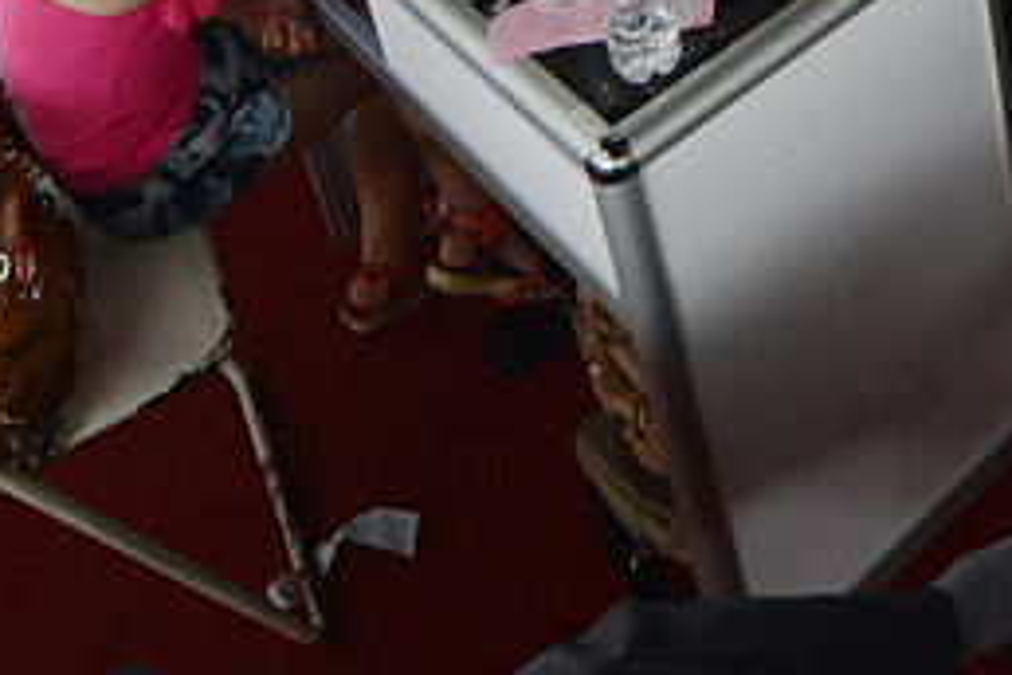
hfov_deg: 28.5
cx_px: 1079
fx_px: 1827
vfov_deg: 16.2
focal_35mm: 65
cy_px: -677
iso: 1250
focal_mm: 14
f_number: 2.8
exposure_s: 1/250
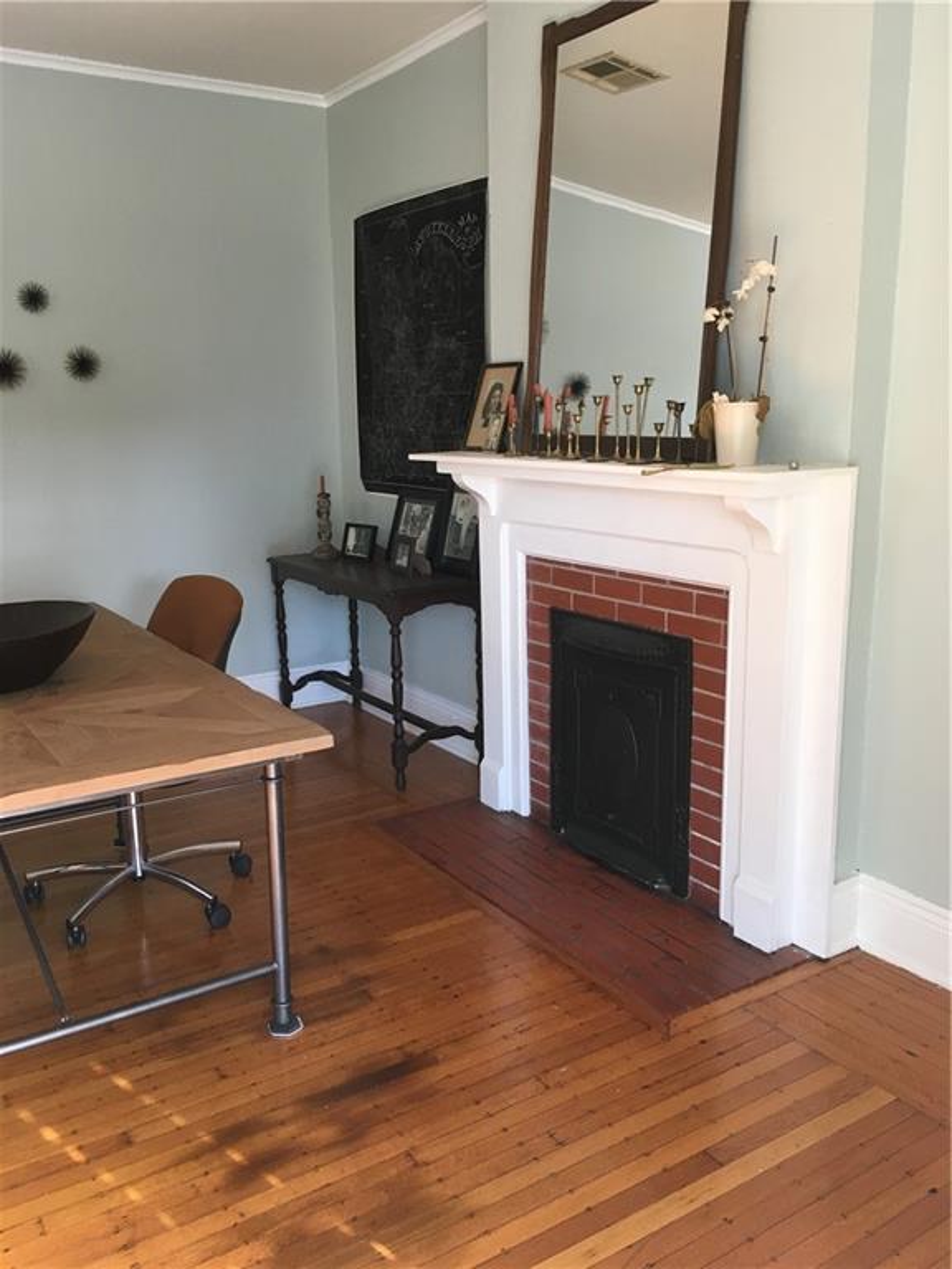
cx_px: 476
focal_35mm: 29
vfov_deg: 61.7
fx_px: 1063
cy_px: 634
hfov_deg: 48.2
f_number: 2.2
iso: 40
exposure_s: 1/30
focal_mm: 4.15
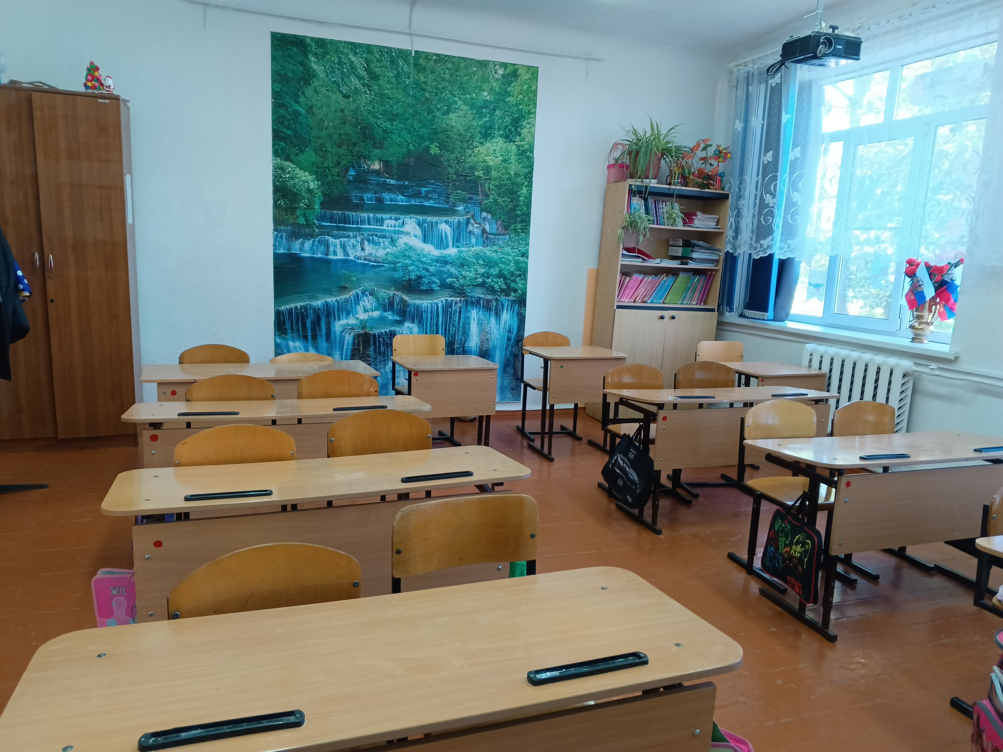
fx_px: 695
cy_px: 376
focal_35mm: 24
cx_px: 502
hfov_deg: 71.6
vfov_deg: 56.8
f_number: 1.6
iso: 197
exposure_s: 1/33.3
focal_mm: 4.09
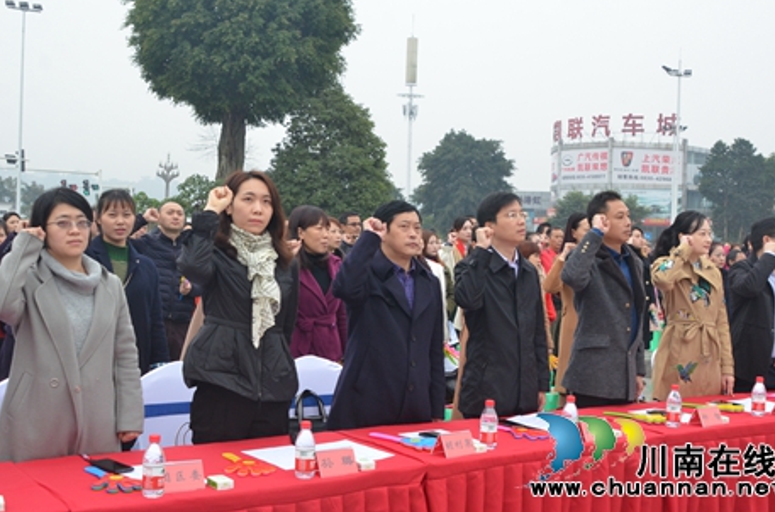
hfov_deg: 42.8
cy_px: 245
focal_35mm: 46
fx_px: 988
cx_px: 410
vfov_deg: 29.1
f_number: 8
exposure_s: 1/250
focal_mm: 28
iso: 1250
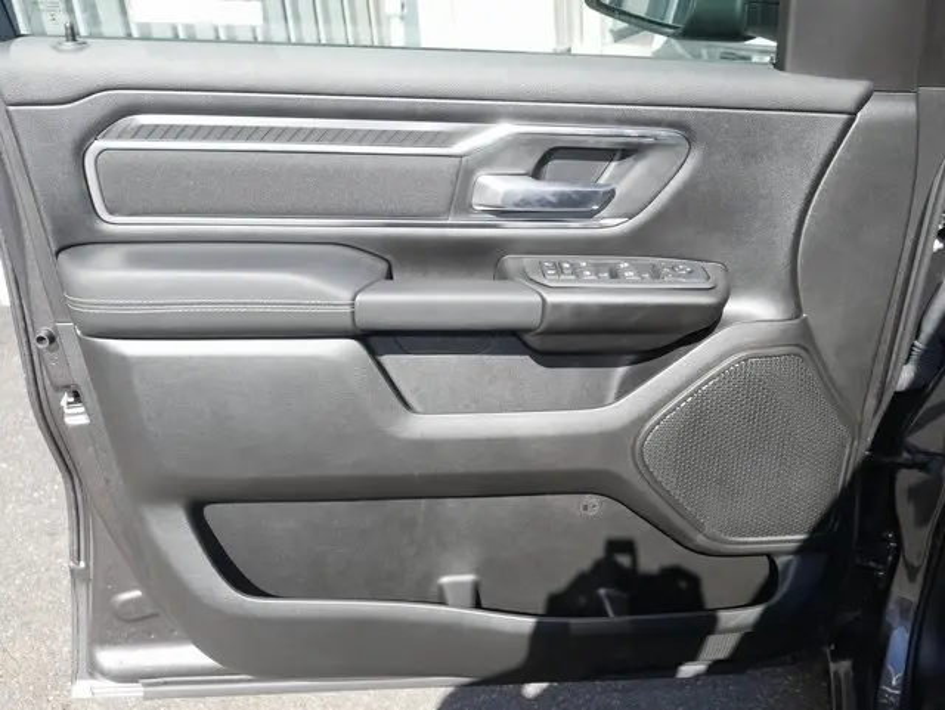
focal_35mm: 32
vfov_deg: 44.2
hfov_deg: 56.8
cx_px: 472
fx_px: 874
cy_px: 355
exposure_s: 1/160
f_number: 5.6
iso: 200
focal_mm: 16
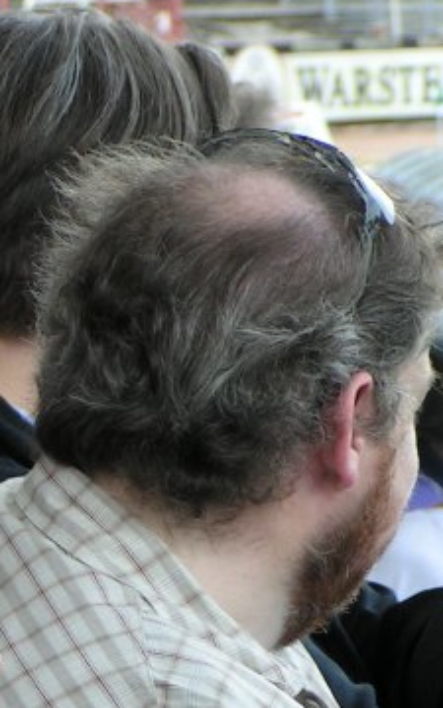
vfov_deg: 5.9
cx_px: -236
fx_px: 6825
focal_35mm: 354
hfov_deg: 3.7
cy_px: 515
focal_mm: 22.9
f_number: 4
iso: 50
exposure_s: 1/200
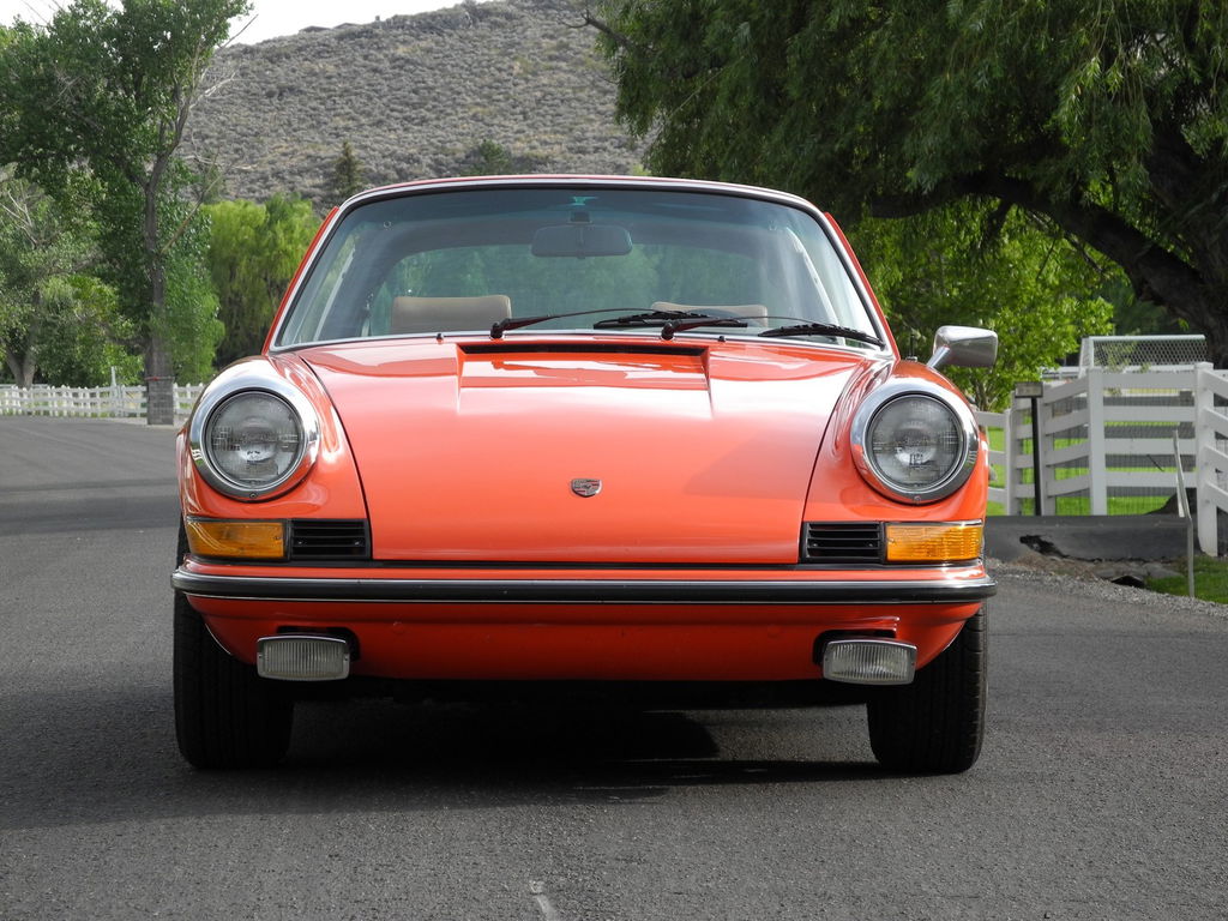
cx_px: 614
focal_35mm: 119
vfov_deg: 12.5
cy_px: 460
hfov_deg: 16.6
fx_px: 4222
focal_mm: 25.4
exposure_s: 1/107
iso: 100
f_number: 4.5
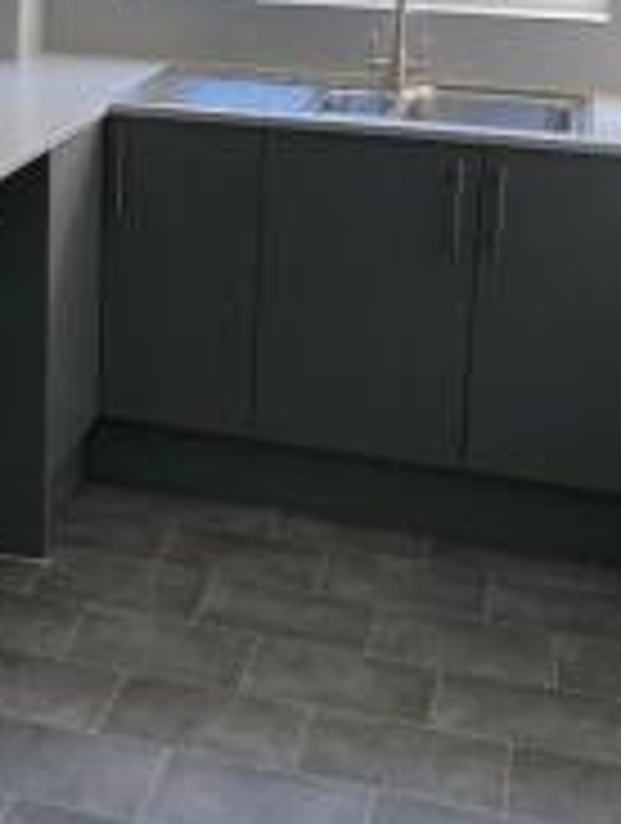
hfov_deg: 23.3
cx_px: 94
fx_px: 1478
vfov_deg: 29.9
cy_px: 97
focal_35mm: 62
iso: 125
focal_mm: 4.25
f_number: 1.8
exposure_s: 1/121
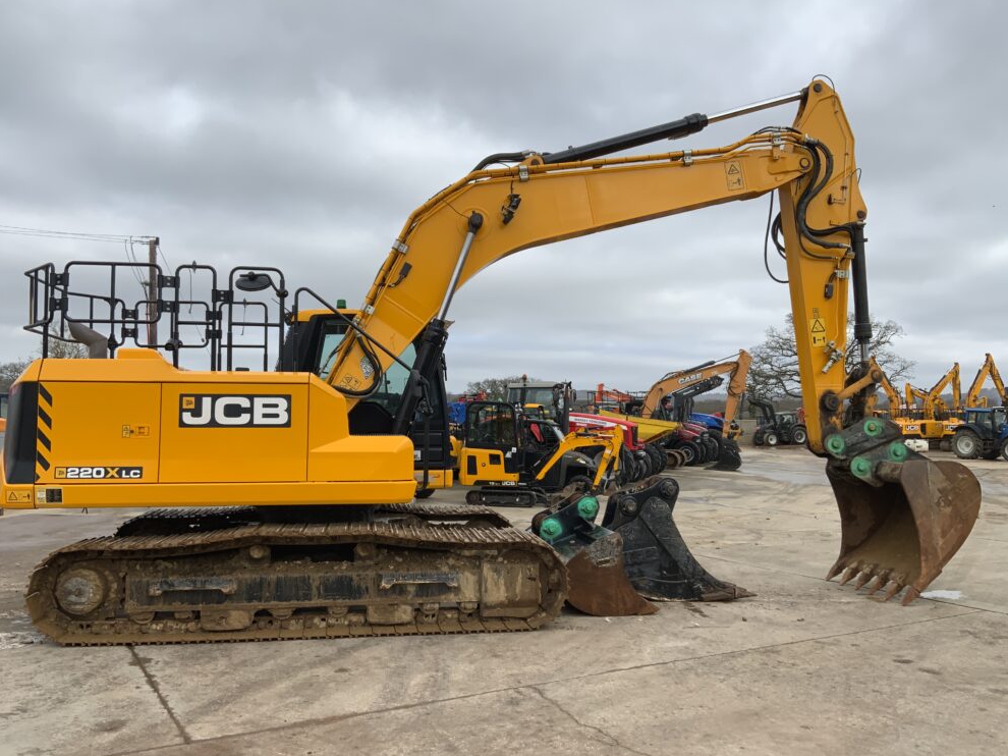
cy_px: 373
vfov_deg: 46.8
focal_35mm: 30
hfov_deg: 60.0
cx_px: 488
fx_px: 873
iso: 16
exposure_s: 1/613
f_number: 1.8
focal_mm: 3
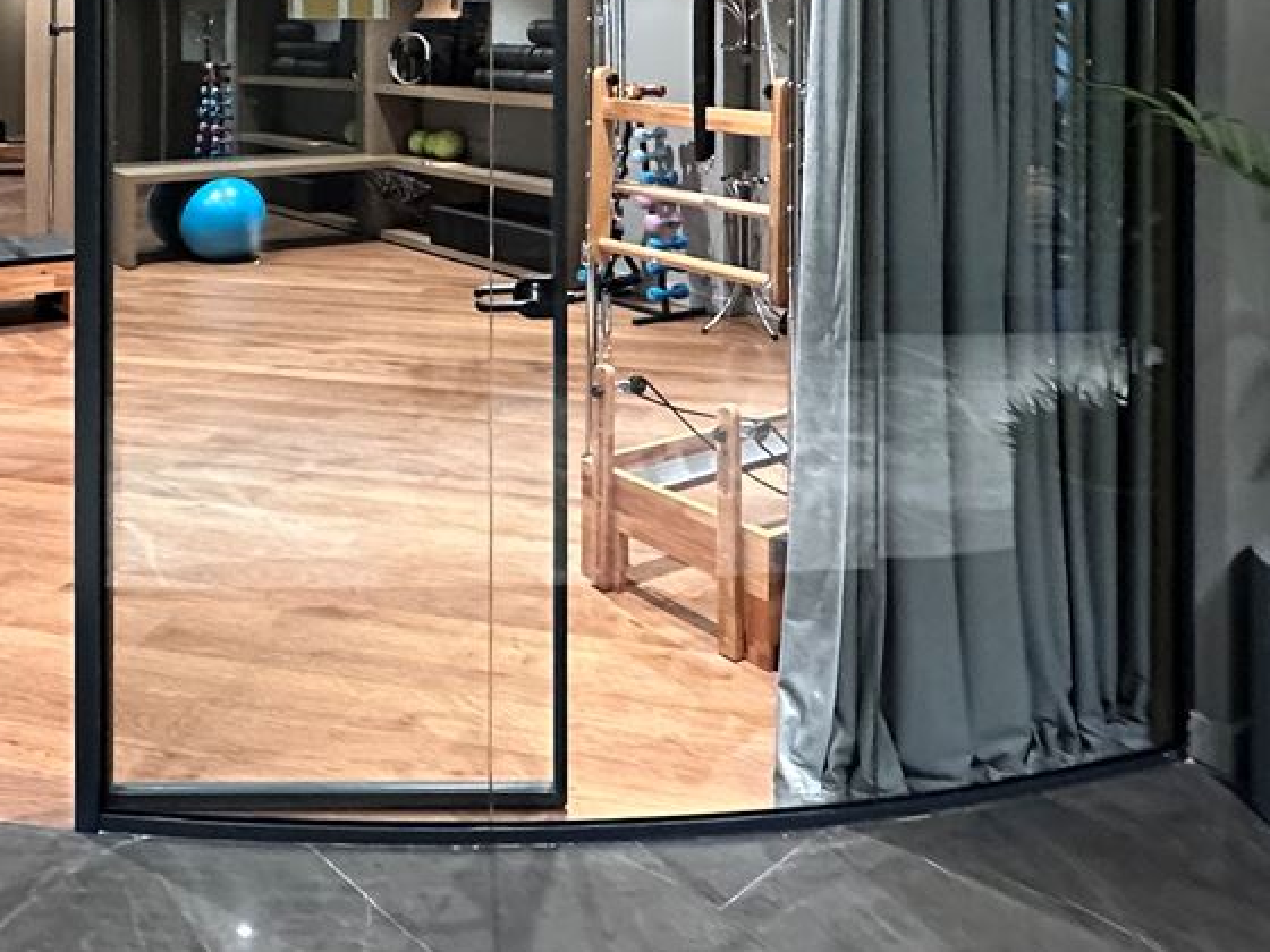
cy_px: 29
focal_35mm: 36
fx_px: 1321
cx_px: 435
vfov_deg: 36.2
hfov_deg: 50.5
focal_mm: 2.22
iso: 1000
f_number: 2.2
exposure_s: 1/60
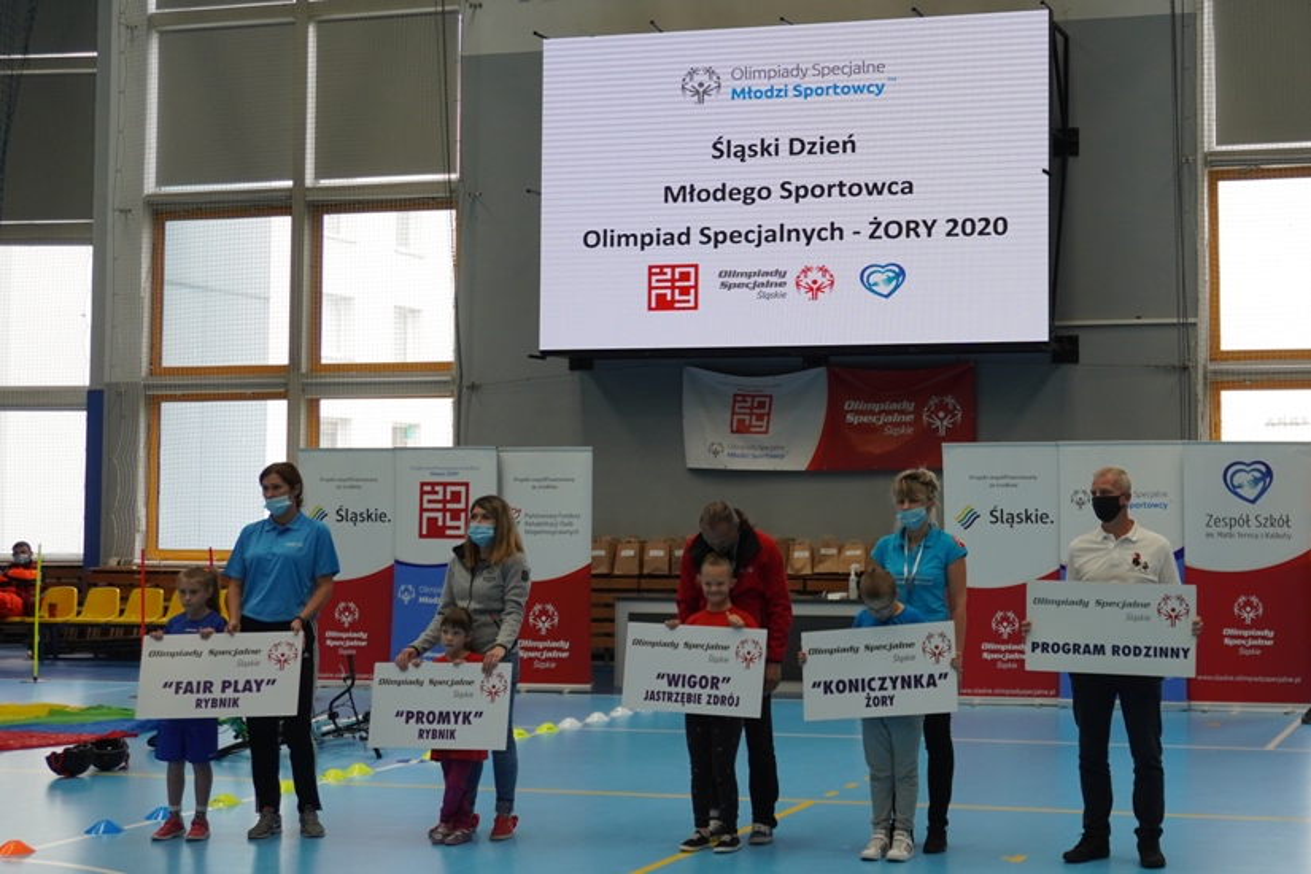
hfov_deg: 51.3
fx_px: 1366
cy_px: 437
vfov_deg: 35.5
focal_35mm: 38
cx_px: 656
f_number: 4.5
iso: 400
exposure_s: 1/160
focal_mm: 25
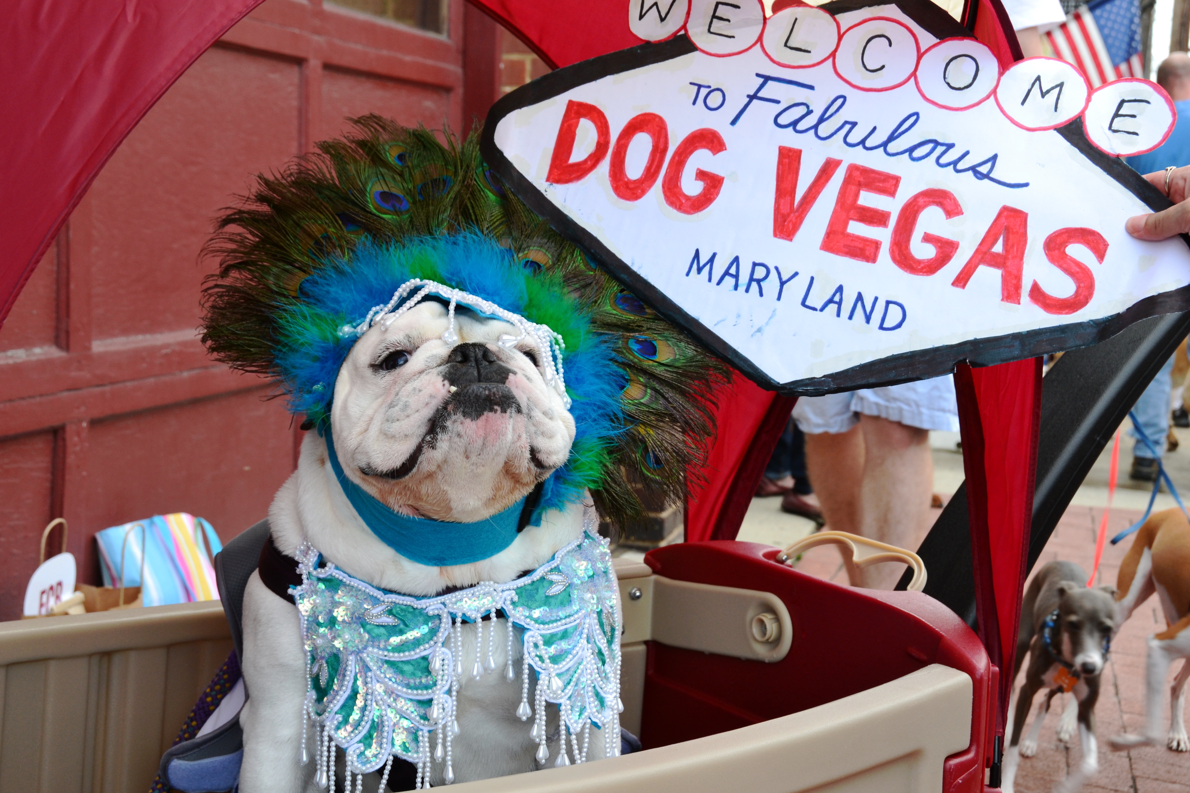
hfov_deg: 35.1
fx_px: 1884
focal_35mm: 57
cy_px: 396
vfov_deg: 23.8
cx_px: 595
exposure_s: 1/100
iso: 400
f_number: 9
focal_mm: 38
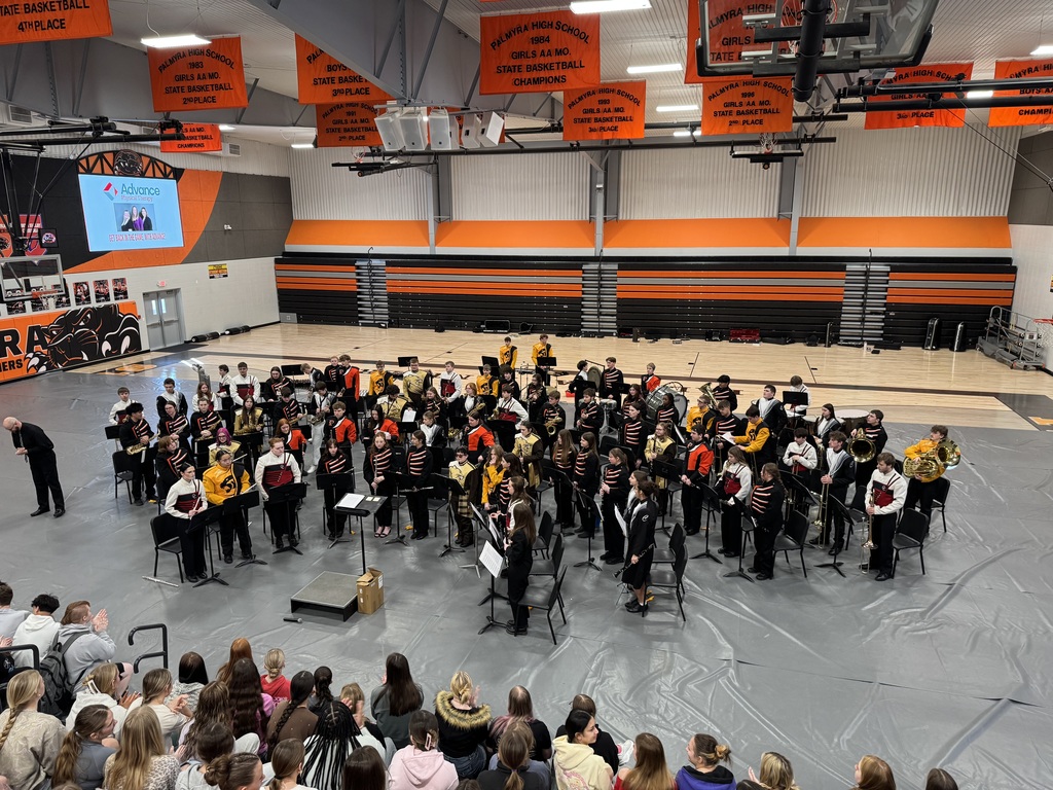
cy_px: 395
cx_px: 526
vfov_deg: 56.8
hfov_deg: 71.6
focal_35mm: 24
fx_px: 730
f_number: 1.78
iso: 200
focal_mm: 6.76
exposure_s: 1/120
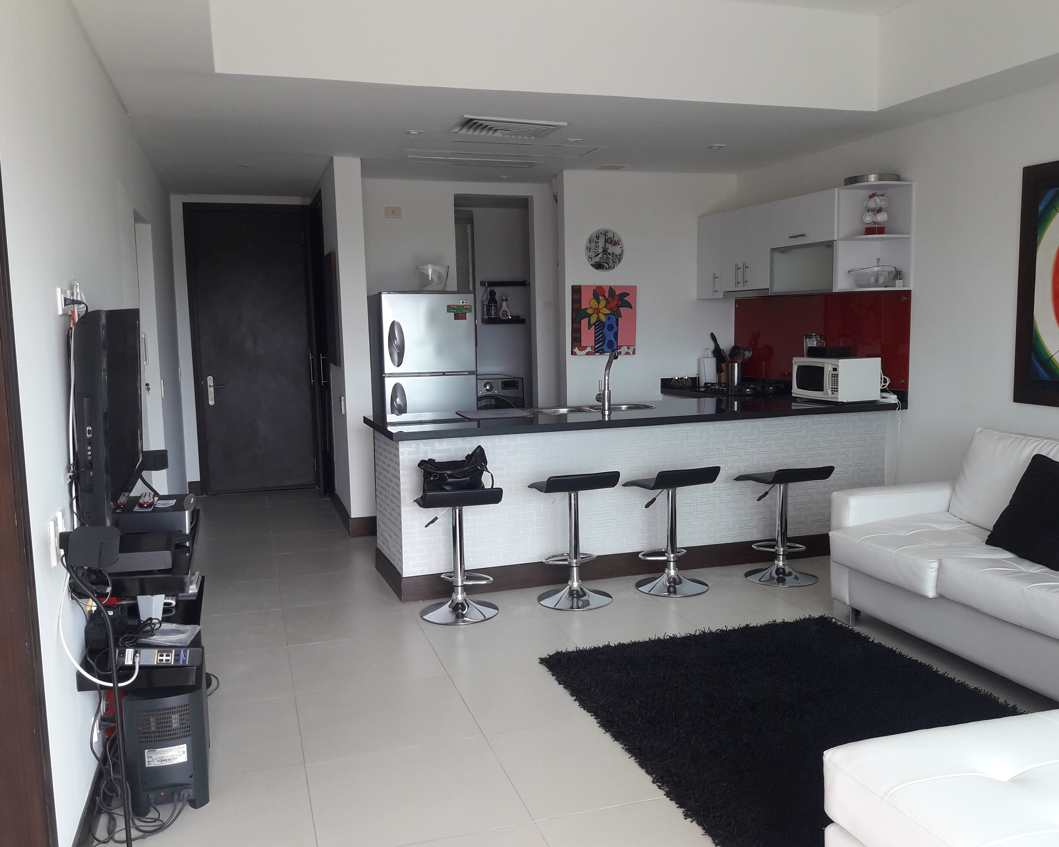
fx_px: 940
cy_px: 432
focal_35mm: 30
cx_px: 549
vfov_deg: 48.5
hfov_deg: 58.8
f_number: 1.9
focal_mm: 3.7
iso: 50
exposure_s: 1/120
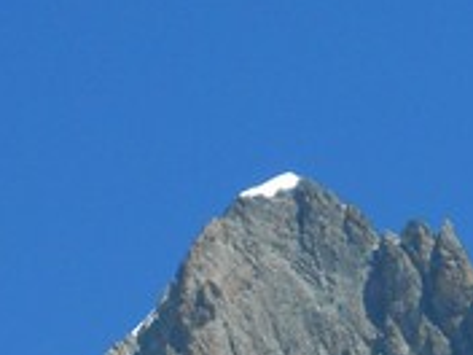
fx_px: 6723
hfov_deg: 4.0
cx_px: 382
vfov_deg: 3.0
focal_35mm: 492
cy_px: 688
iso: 80
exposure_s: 1/320
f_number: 5.9
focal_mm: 19.6
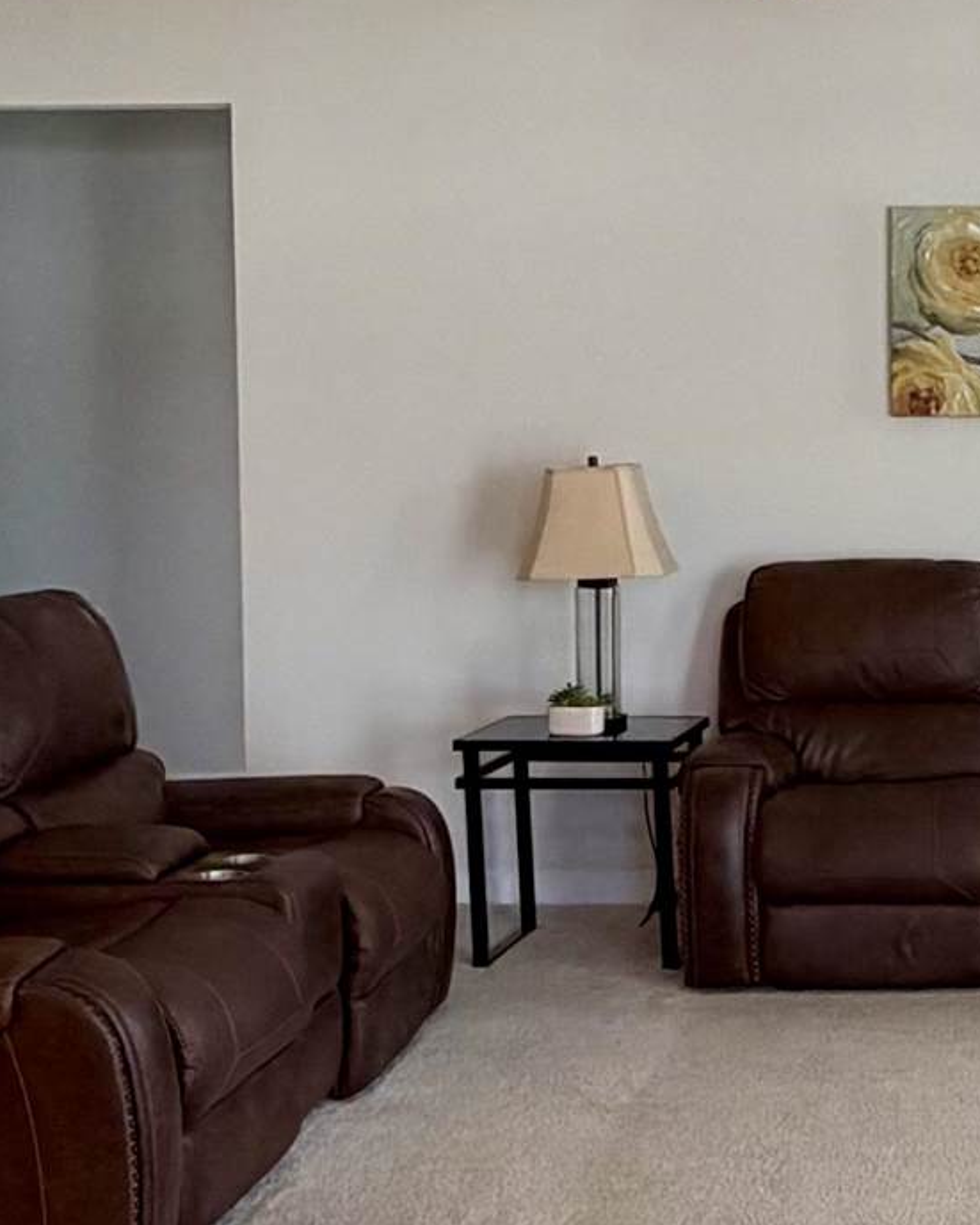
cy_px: 516
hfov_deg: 23.5
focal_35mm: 61
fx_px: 2210
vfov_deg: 30.9
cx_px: 1076
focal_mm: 2.22
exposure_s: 1/120
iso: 200
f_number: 2.2
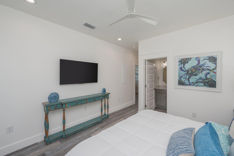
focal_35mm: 14
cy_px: 78
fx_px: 91
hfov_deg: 104.3
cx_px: 117
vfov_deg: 81.1
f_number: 9
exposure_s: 1/40
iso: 160
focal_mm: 14
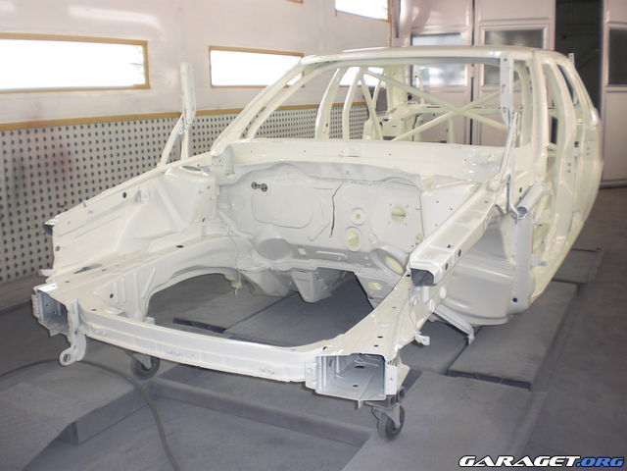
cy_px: 236
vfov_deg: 39.7
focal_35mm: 36
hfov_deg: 51.4
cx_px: 314
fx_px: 652
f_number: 3.1
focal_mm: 6.3
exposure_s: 1/80
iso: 100
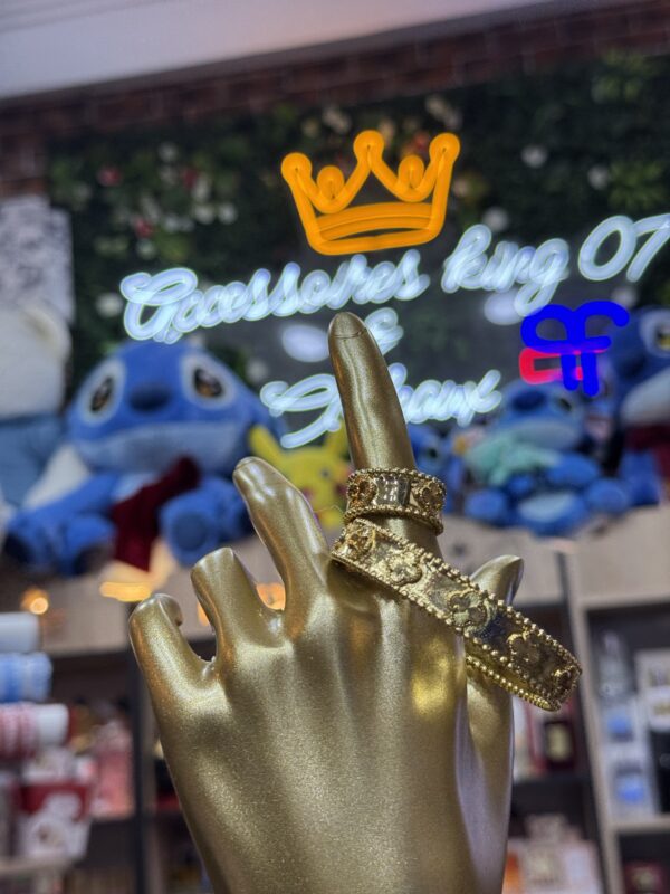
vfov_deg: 39.7
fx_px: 1239
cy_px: 447
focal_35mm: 48
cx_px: 335
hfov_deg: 30.3
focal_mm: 6.76
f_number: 1.78
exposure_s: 1/121
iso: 50
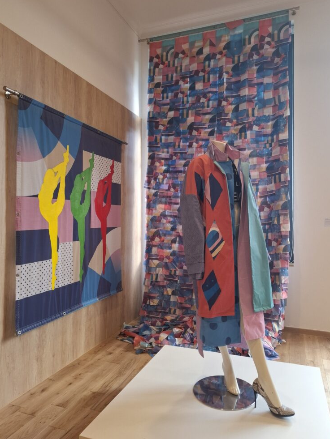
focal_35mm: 24
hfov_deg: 56.8
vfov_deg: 71.6
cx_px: 169
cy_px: 217
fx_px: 305
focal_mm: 5.54
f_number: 1.8
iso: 125
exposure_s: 1/100
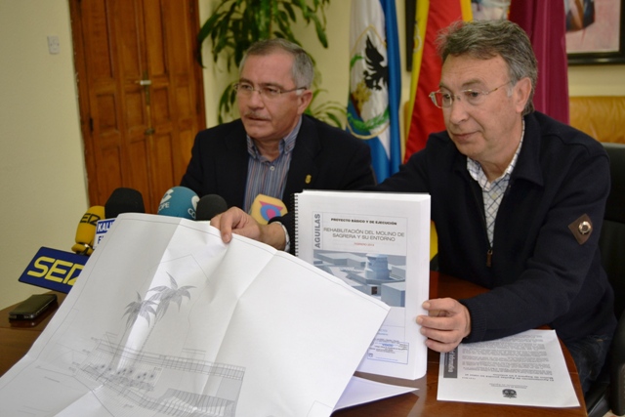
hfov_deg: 49.5
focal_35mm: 39
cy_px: 208
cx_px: 312
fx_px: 677
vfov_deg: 34.2
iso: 450
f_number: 4
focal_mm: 26
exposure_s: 1/60
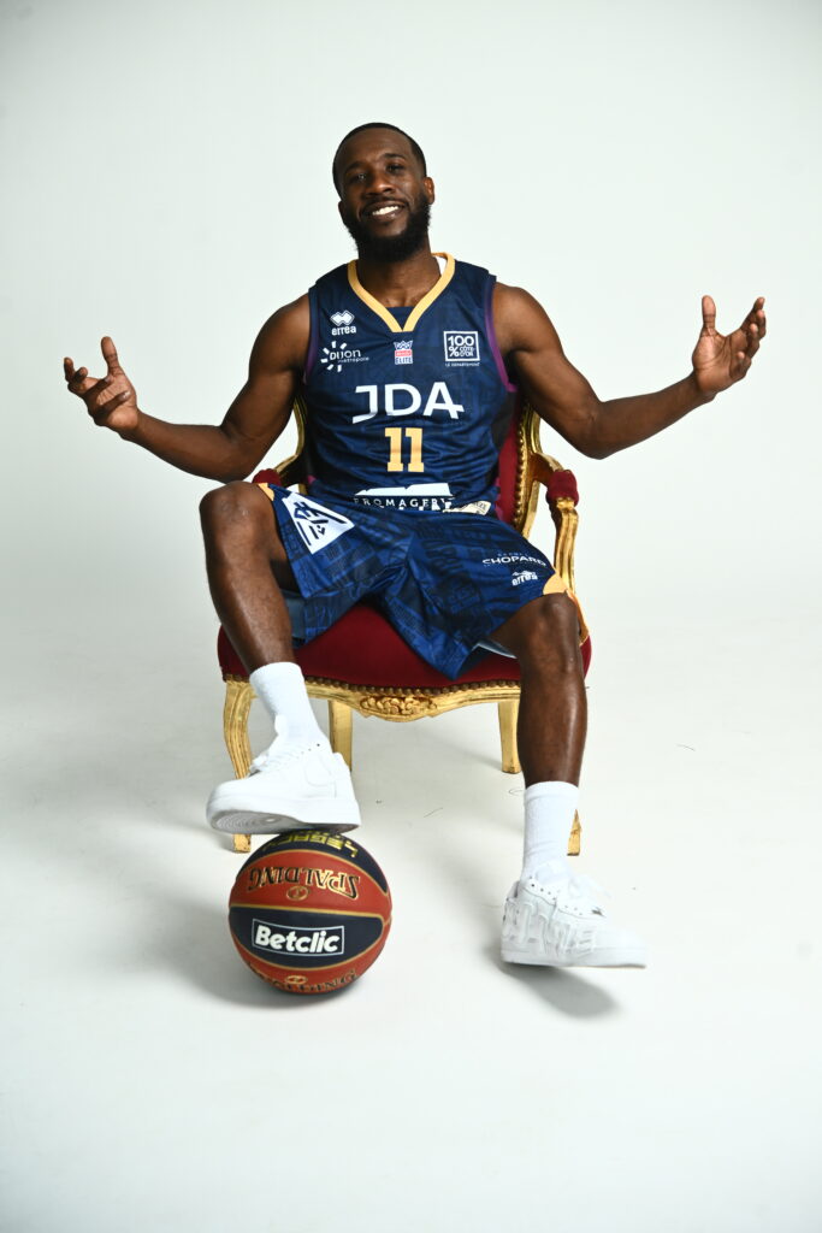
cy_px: 616
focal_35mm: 60
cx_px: 411
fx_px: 2054
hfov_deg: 22.6
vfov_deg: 33.4
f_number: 5
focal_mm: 60
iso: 400
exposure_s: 1/200
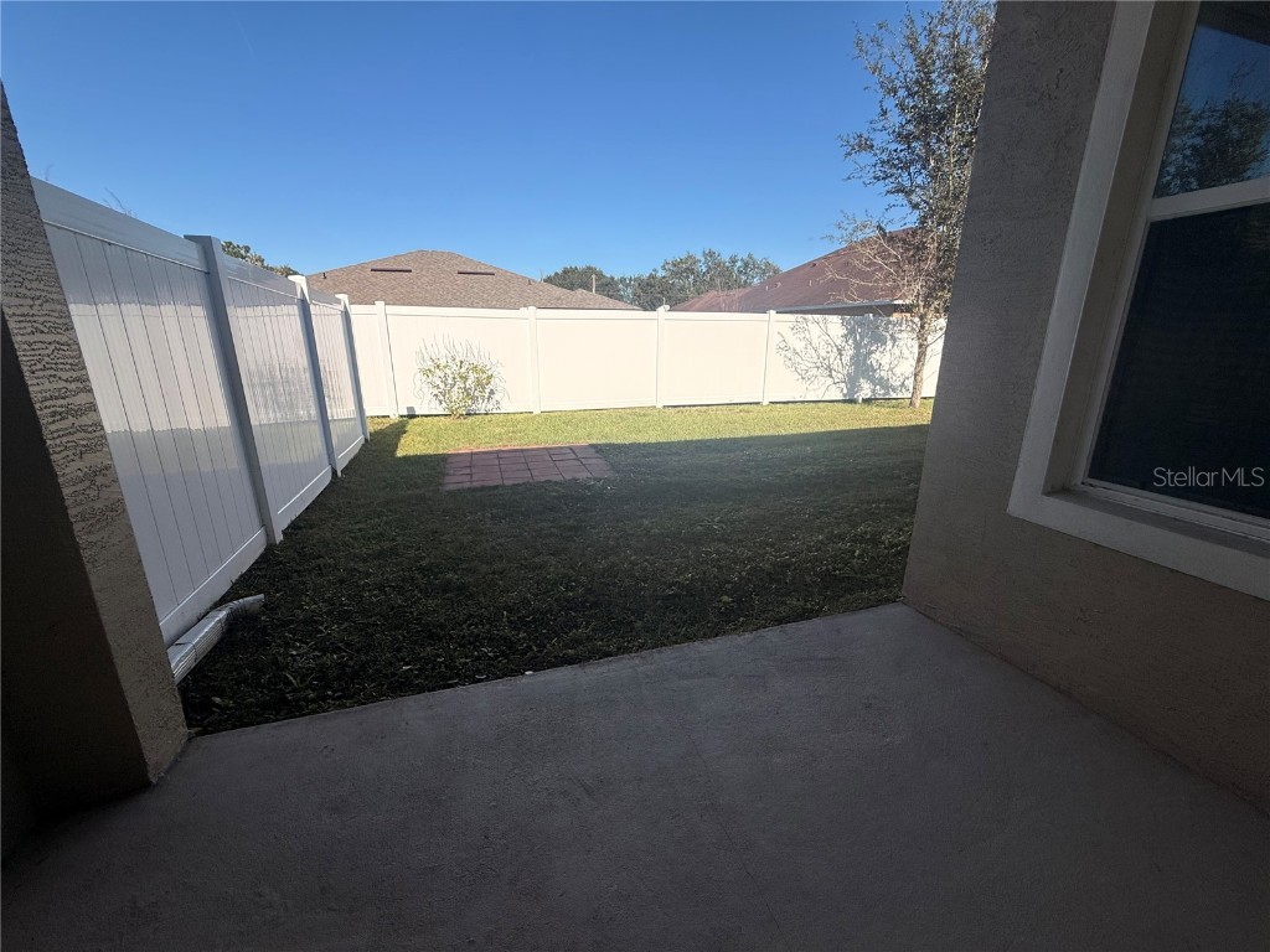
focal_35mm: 14
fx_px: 514
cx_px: 635
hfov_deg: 102.1
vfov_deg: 85.7
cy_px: 476
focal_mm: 2.22
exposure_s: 1/3891
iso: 50
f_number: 2.2
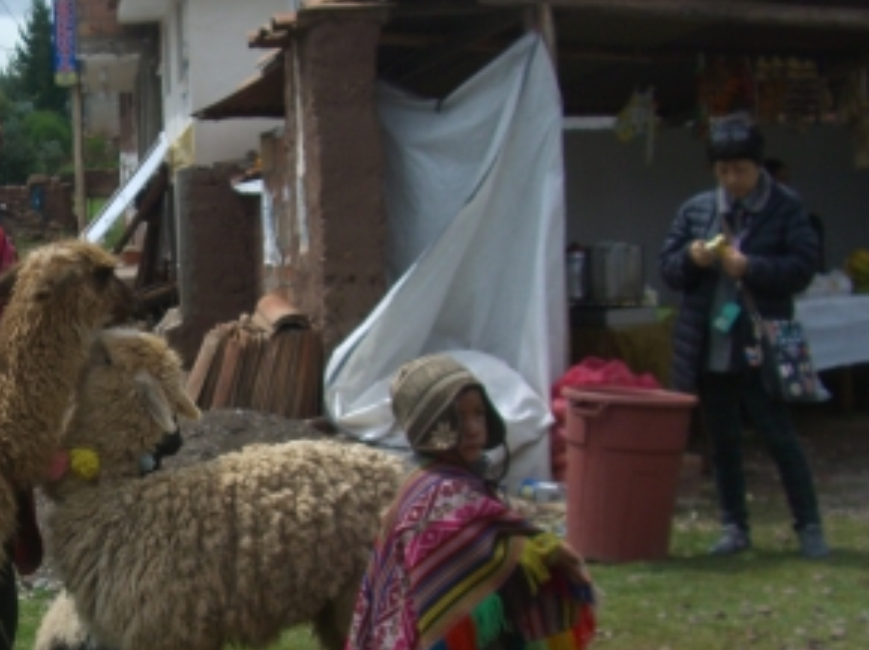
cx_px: 51
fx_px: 2107
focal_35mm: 84
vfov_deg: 17.4
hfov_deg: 22.6
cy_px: 497
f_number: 5.6
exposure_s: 1/320
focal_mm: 7.9
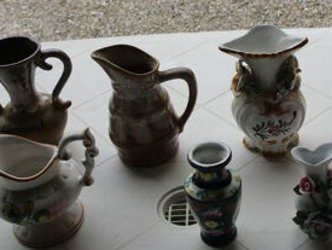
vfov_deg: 24.1
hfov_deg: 31.0
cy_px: 122
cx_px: 256
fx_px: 586
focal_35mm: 61
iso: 64
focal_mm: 6.3
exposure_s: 1/400
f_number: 3.1
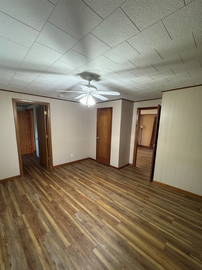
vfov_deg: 98.0
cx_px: 95
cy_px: 144
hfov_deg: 81.7
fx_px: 117
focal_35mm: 15
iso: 320
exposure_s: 1/60
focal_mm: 2.22
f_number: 2.2
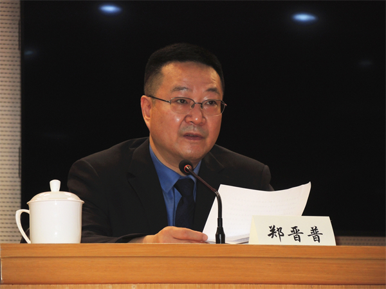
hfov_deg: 11.3
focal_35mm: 175
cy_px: 144
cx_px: 193
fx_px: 1951
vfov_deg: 8.5
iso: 500
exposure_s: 1/160
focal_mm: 37.4
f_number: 4
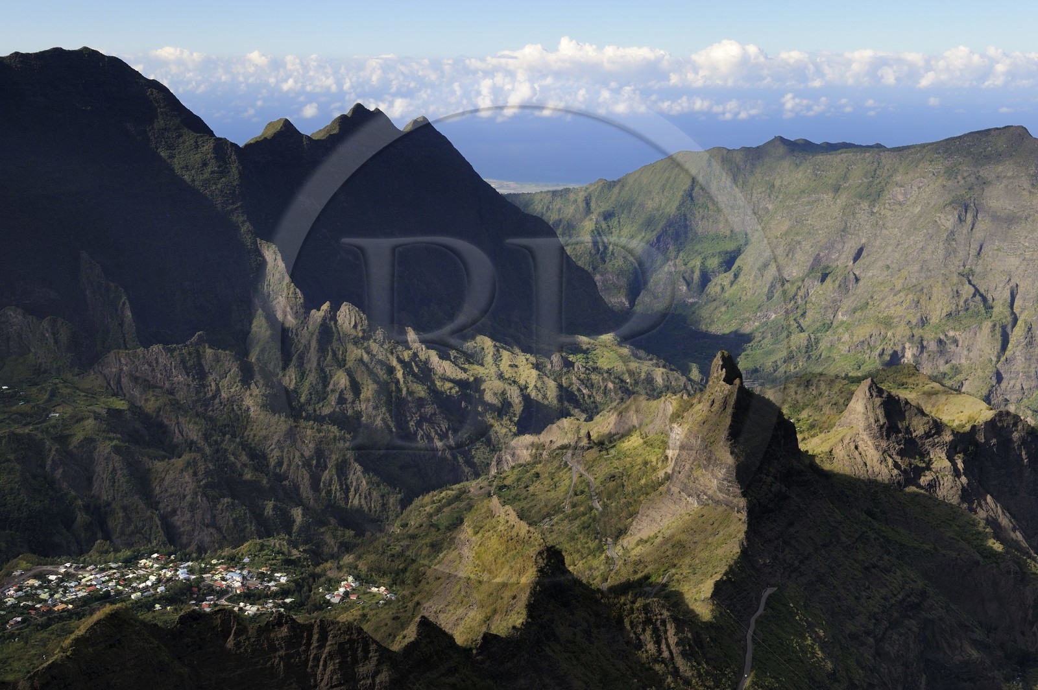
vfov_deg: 31.8
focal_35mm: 42
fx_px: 1210
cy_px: 345
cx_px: 519
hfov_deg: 46.4
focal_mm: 42
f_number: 9
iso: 800
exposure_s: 1/1000
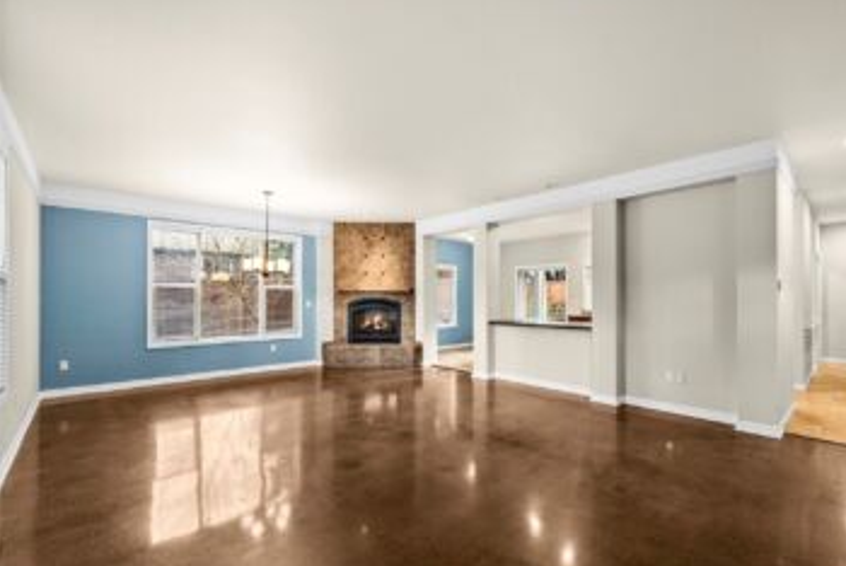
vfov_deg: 73.8
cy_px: 299
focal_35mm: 16
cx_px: 481
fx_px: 376
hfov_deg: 96.1
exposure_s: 1/20
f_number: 7.1
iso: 1000
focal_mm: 14
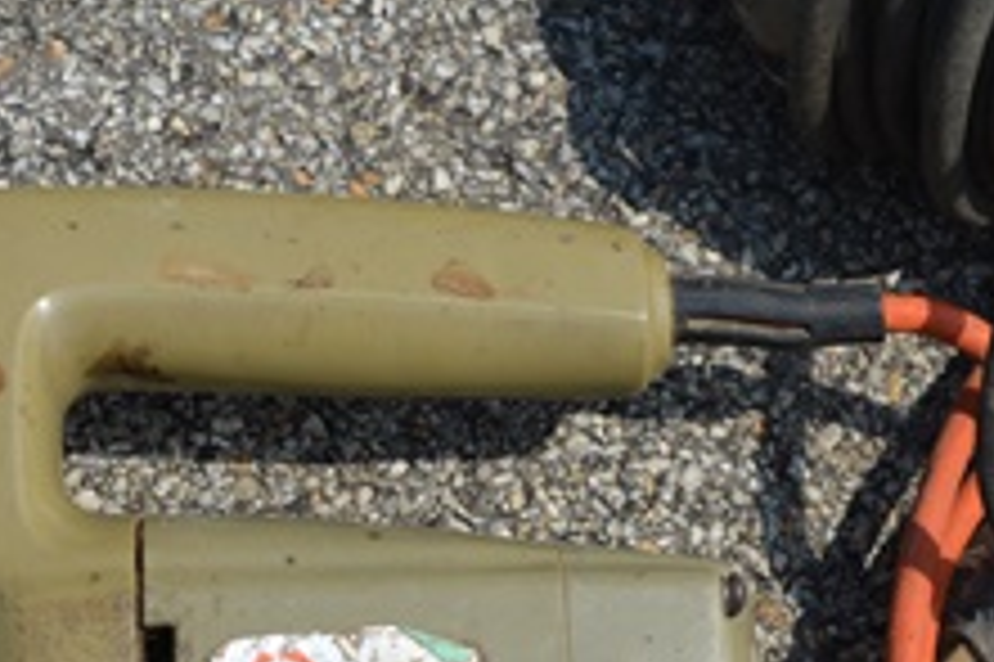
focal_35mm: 114
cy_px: 455
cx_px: 666
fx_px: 3145
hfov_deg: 17.9
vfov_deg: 12.0
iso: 100
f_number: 8
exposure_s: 1/250
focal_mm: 28
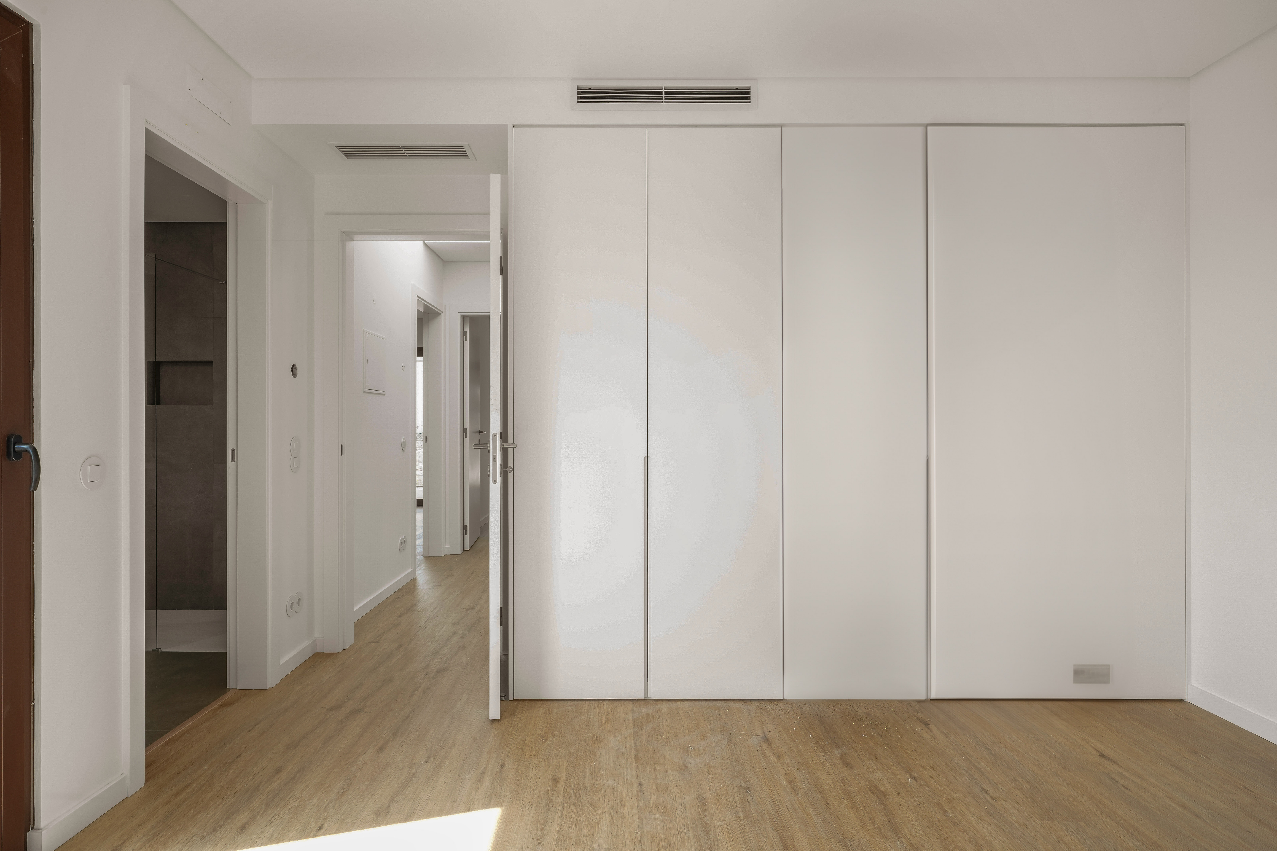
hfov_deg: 84.0
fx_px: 709
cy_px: 426
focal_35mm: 20
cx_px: 638
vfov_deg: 61.9
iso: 200
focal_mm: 20
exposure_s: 1/6
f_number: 11
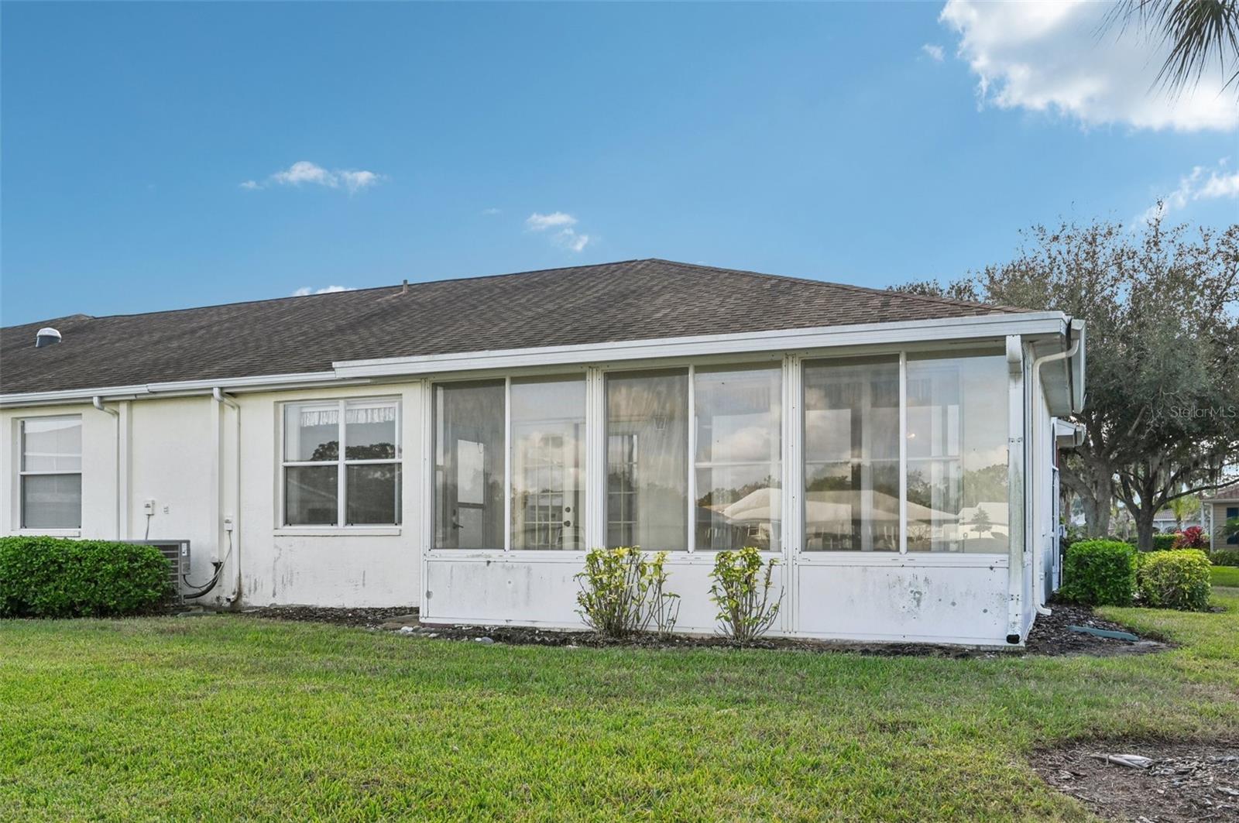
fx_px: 1031
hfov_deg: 62.0
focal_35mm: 30
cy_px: 412
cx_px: 620
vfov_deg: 43.5
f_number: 8
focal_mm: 30
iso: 400
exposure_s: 1/1000
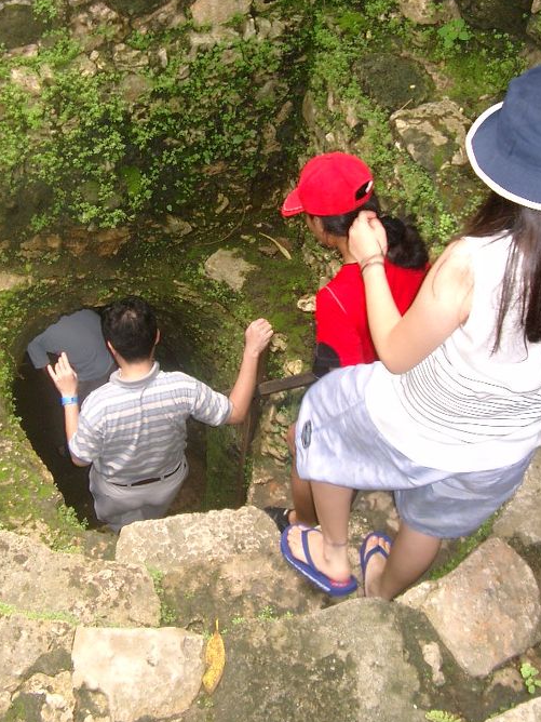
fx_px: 1000
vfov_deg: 39.5
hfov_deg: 30.2
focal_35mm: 48
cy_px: 295
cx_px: 206
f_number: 2.6
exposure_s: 1/125
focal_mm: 7.6
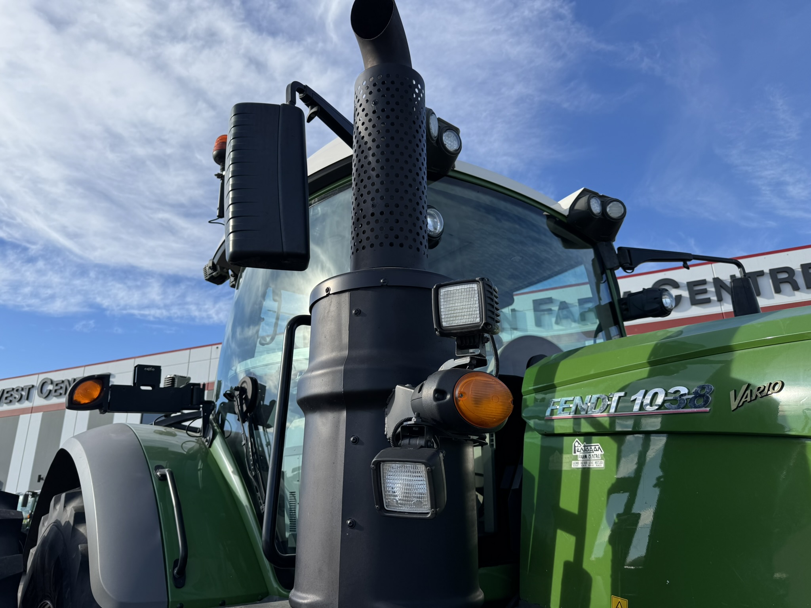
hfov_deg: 71.6
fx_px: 562
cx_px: 406
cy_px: 304
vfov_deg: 56.8
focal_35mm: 24
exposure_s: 1/2959
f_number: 1.78
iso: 80
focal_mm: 6.76
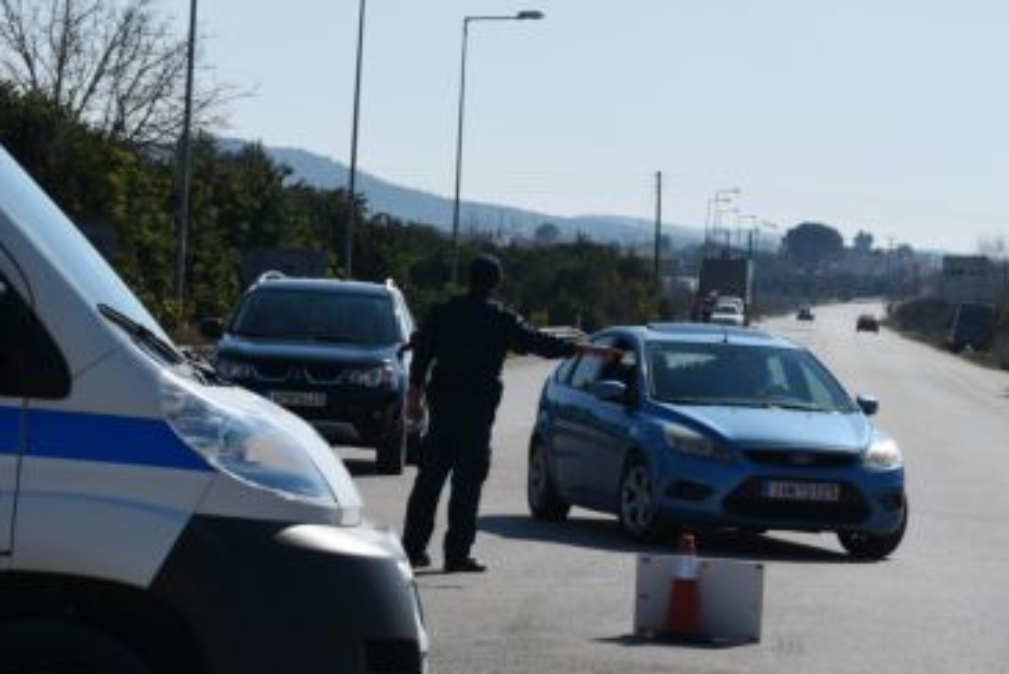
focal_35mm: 163
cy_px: 341
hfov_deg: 12.6
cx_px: 462
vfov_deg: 8.4
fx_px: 4572
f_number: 9
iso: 160
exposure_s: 1/1000
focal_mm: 62
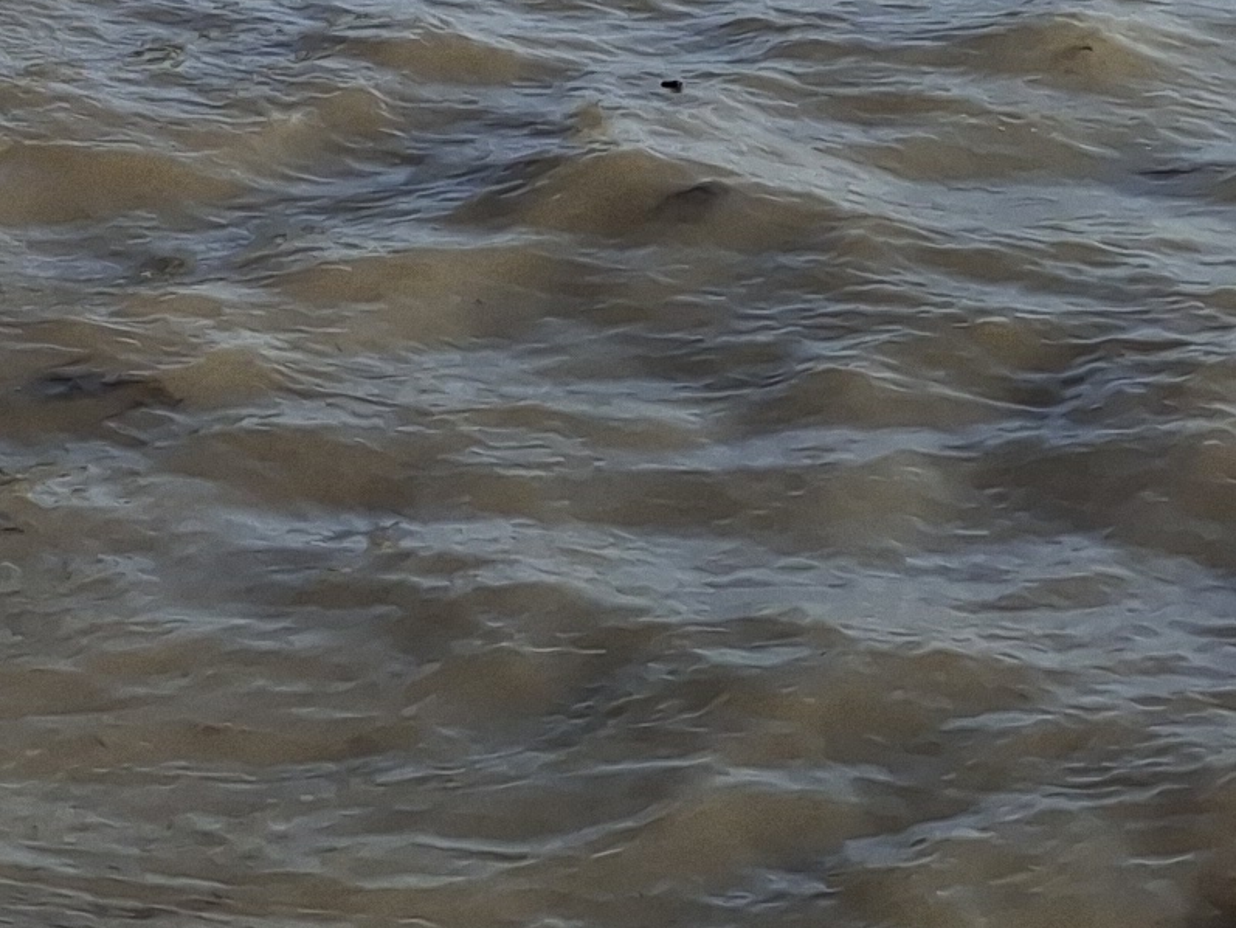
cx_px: -957
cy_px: -503
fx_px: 4571
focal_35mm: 128
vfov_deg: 11.1
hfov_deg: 13.8
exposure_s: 1/1359
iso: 32
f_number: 1.8
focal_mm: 4.69
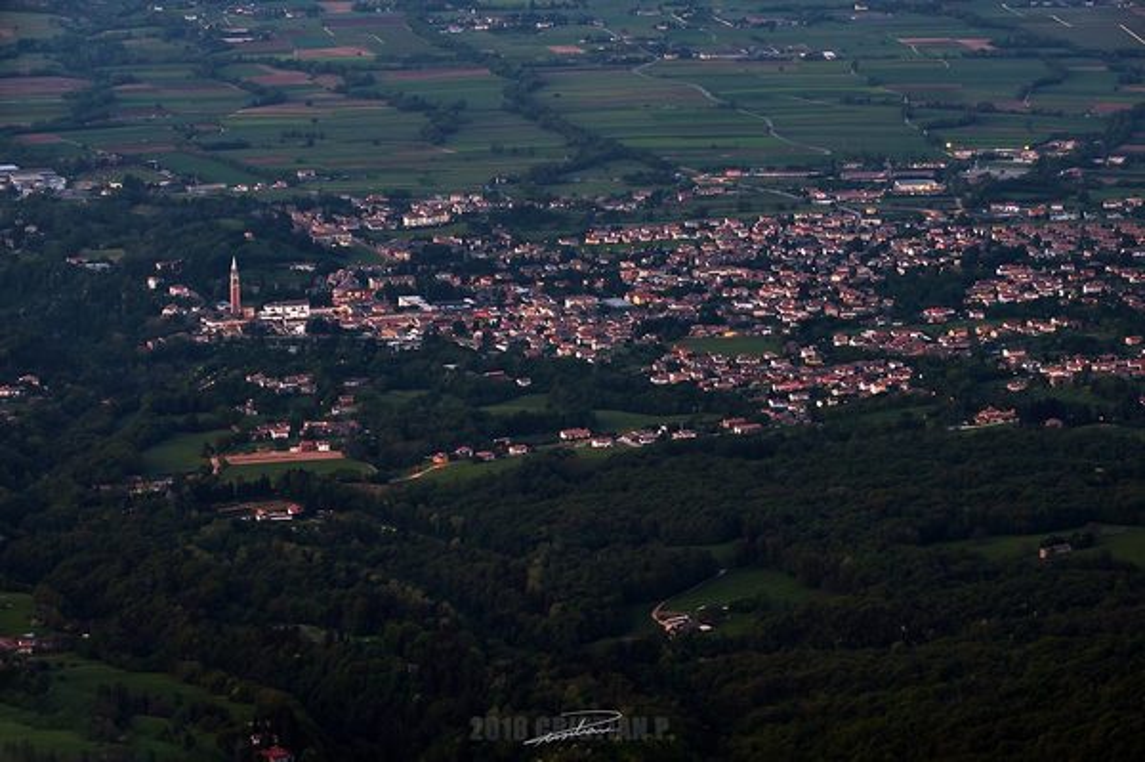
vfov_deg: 9.1
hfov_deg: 13.7
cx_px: 572
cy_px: 381
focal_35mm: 150
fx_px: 4767
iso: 250
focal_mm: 99.8
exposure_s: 1.2
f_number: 8
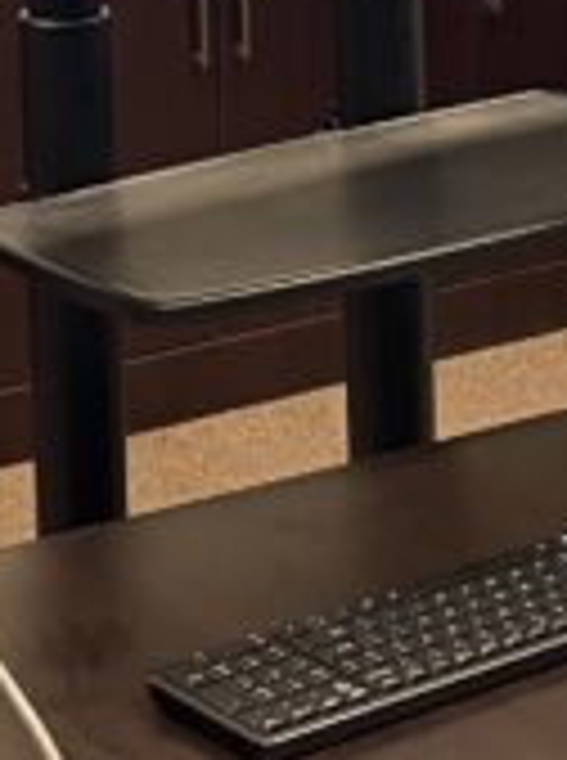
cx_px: 130
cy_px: -427
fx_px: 3464
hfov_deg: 9.3
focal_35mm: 158
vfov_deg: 11.9
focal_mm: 4.2
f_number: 1.6
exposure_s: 1/50
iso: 64
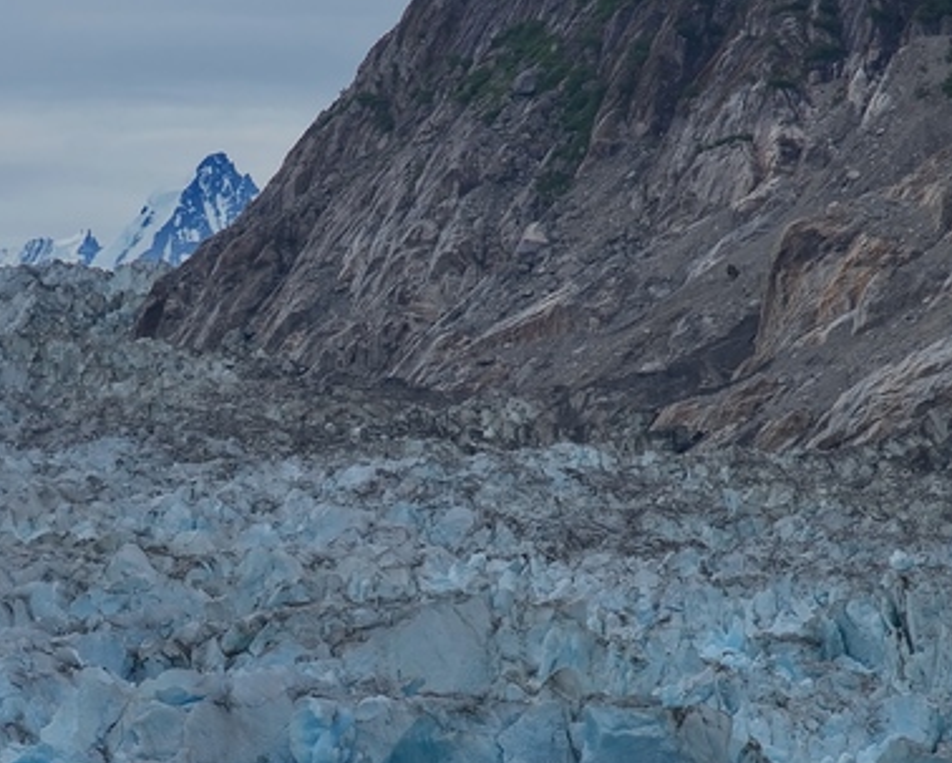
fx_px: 10743
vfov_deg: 4.1
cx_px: 224
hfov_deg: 5.1
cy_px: 541
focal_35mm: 381
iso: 100
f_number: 6.3
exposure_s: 1/250
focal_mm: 120
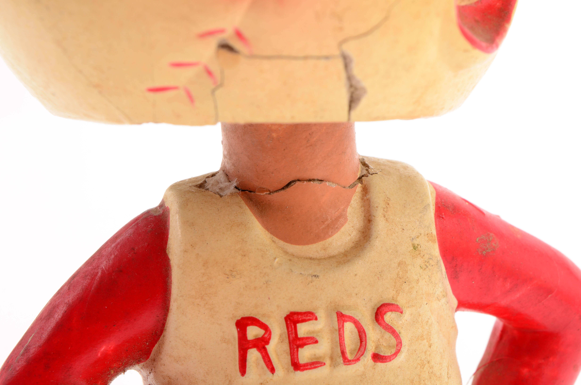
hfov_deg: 24.7
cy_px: 192
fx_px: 1329
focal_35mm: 82
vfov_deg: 16.5
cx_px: 290
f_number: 18
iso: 100
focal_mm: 55
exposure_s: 1/160
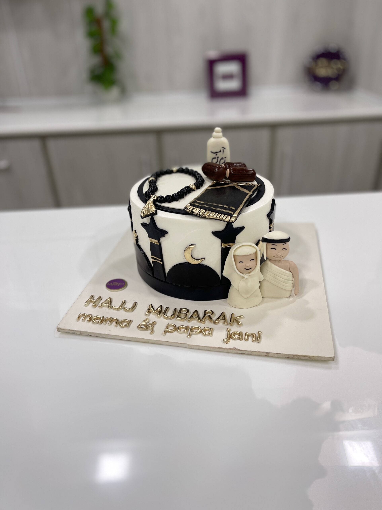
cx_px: 191
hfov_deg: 53.1
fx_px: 383
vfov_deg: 67.3
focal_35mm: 26
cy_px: 255
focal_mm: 5.1
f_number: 1.6
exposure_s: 1/100
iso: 80
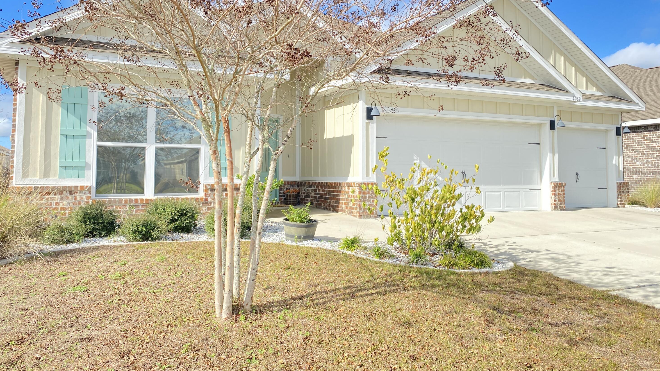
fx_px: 508
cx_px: 330
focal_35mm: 29
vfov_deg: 40.0
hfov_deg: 66.1
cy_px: 147
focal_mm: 4.25
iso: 32
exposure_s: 1/990
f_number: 1.8
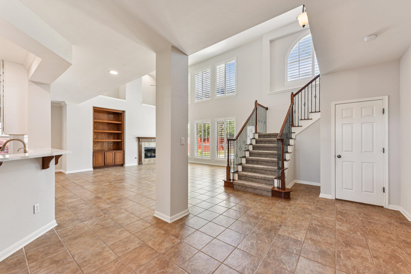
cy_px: 137
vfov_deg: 81.2
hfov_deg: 104.3
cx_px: 206
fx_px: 160
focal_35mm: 14
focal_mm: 14
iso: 200
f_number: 8
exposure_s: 1/15
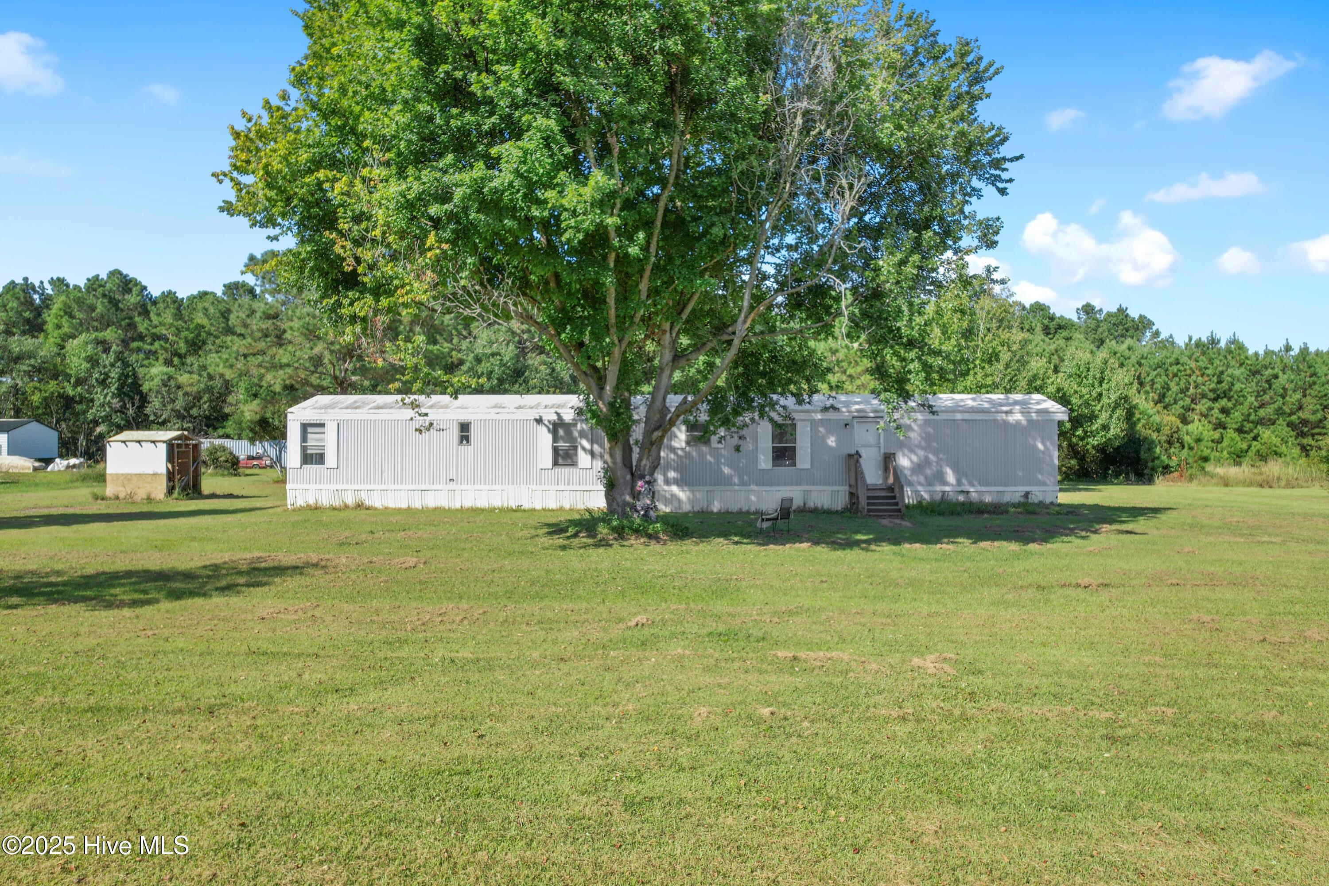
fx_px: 812
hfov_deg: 78.6
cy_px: 443
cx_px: 664
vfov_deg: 57.2
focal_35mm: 22
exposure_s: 1/320
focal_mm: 8.38
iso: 100
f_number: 2.8
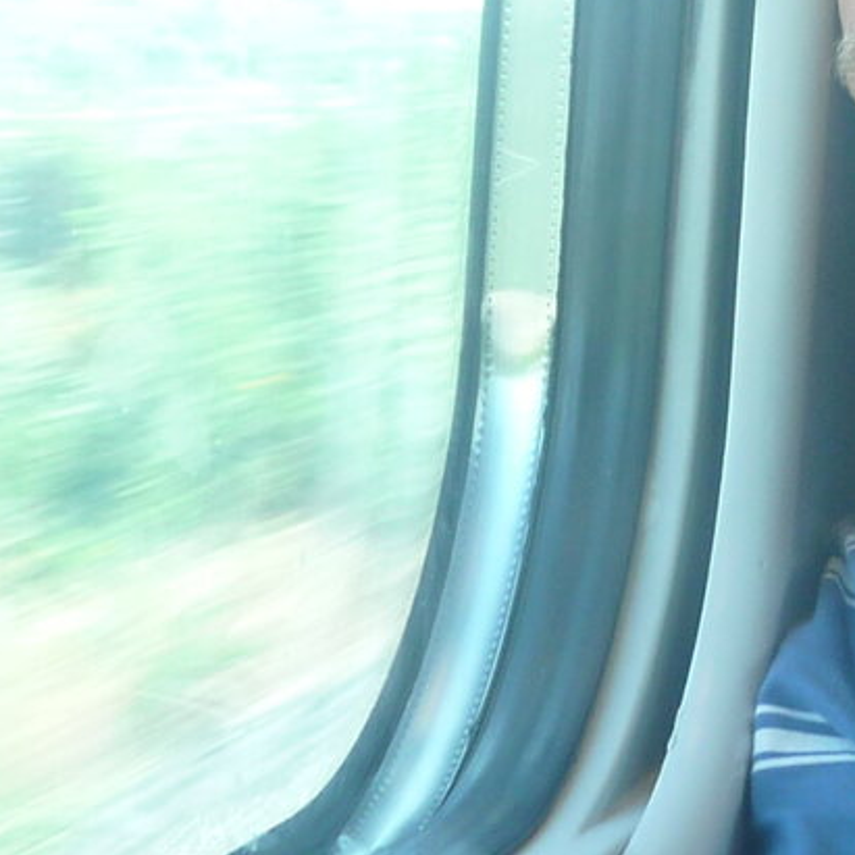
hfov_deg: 13.5
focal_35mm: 124
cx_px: 1130
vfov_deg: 14.0
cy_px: 210
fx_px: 3465
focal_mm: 5
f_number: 3.4
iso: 100
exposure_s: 1/50
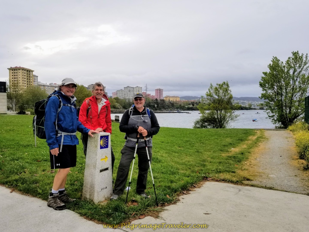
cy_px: 116
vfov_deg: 53.1
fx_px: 232
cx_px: 154
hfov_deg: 67.3
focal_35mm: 26
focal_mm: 4.3
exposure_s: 1/996
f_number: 1.7
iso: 50
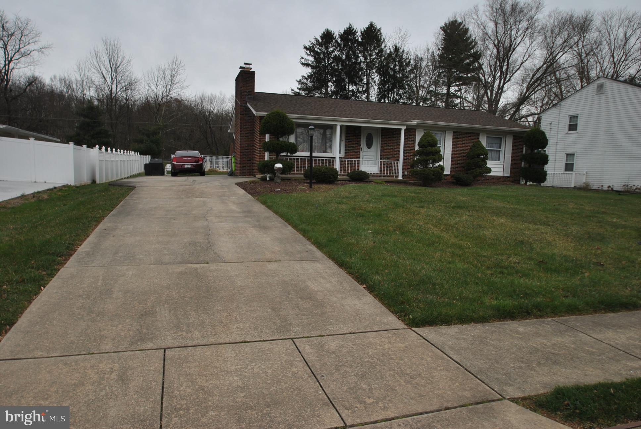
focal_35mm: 24
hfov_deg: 73.7
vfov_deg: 53.3
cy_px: 214
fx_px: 428
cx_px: 320
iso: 100
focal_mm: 16
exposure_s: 1/200
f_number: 7.1
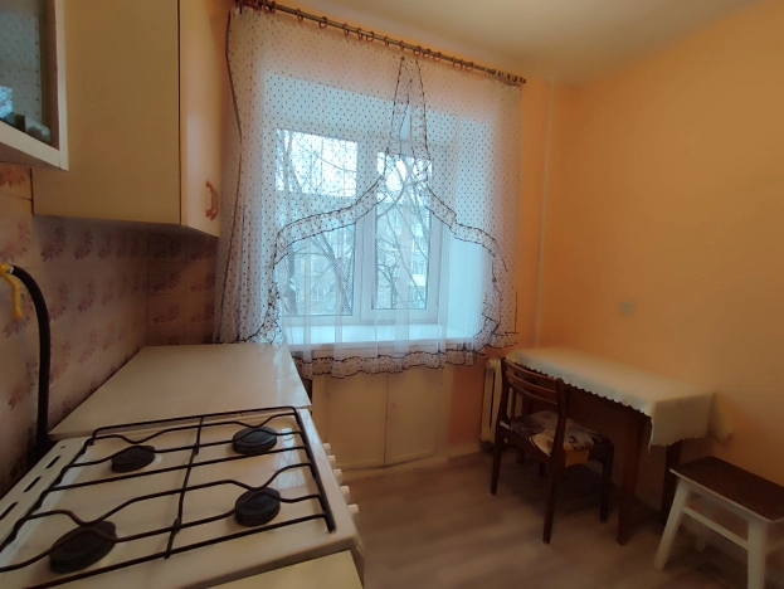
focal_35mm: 16
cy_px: 294
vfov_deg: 78.2
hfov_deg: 94.5
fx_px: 363
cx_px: 392
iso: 344
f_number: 2.2
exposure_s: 1/50
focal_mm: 1.65
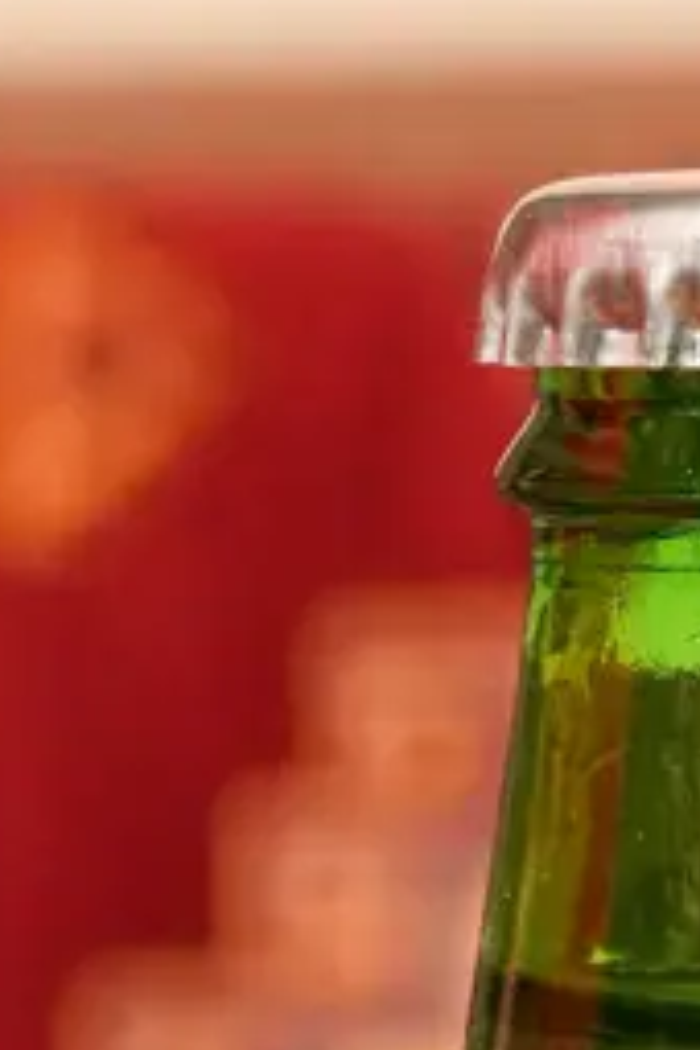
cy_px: 2030
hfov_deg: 1.9
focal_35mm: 741
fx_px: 21611
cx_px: 762
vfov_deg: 2.8
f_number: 8
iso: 1250
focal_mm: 70
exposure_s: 1/100
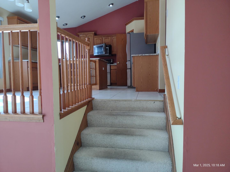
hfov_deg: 65.3
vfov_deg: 51.4
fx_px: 179
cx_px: 115
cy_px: 86
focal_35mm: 27
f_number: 1.7
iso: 100
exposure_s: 1/123
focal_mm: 4.71
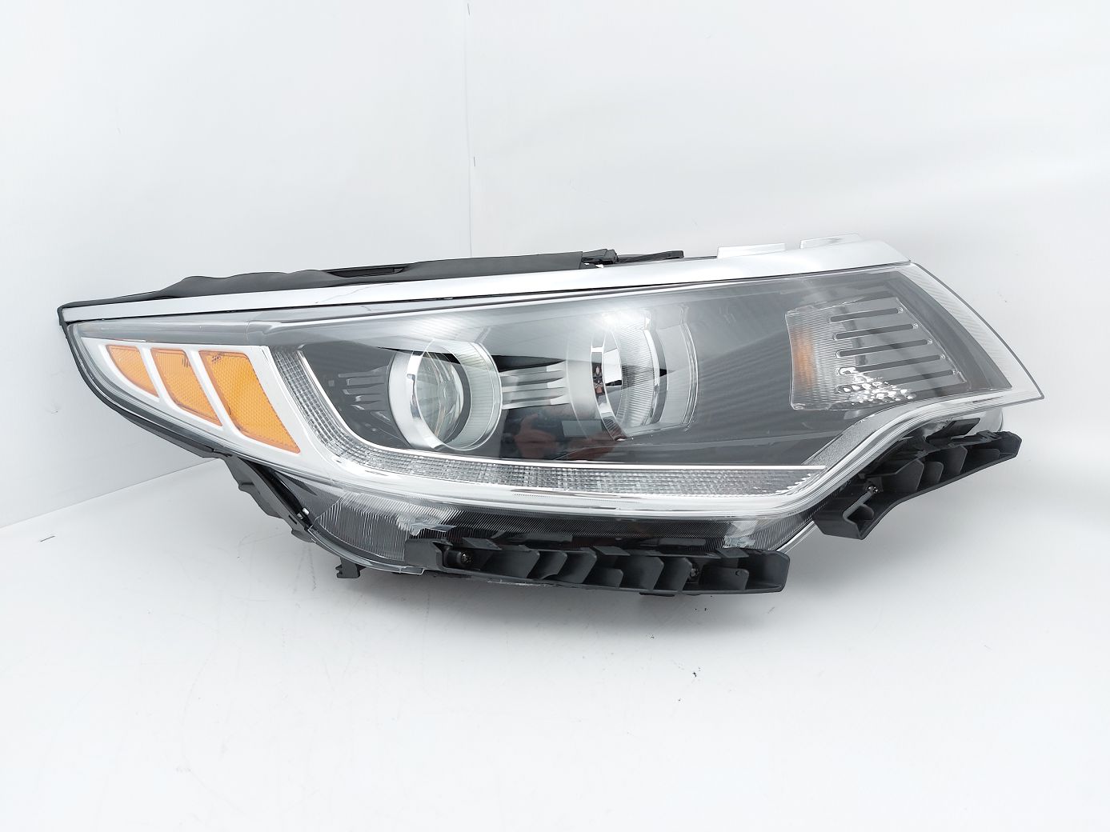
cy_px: 416
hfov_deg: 71.6
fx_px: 770
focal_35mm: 24
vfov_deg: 56.8
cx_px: 555
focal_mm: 5.23
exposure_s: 1/50
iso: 40
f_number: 1.8
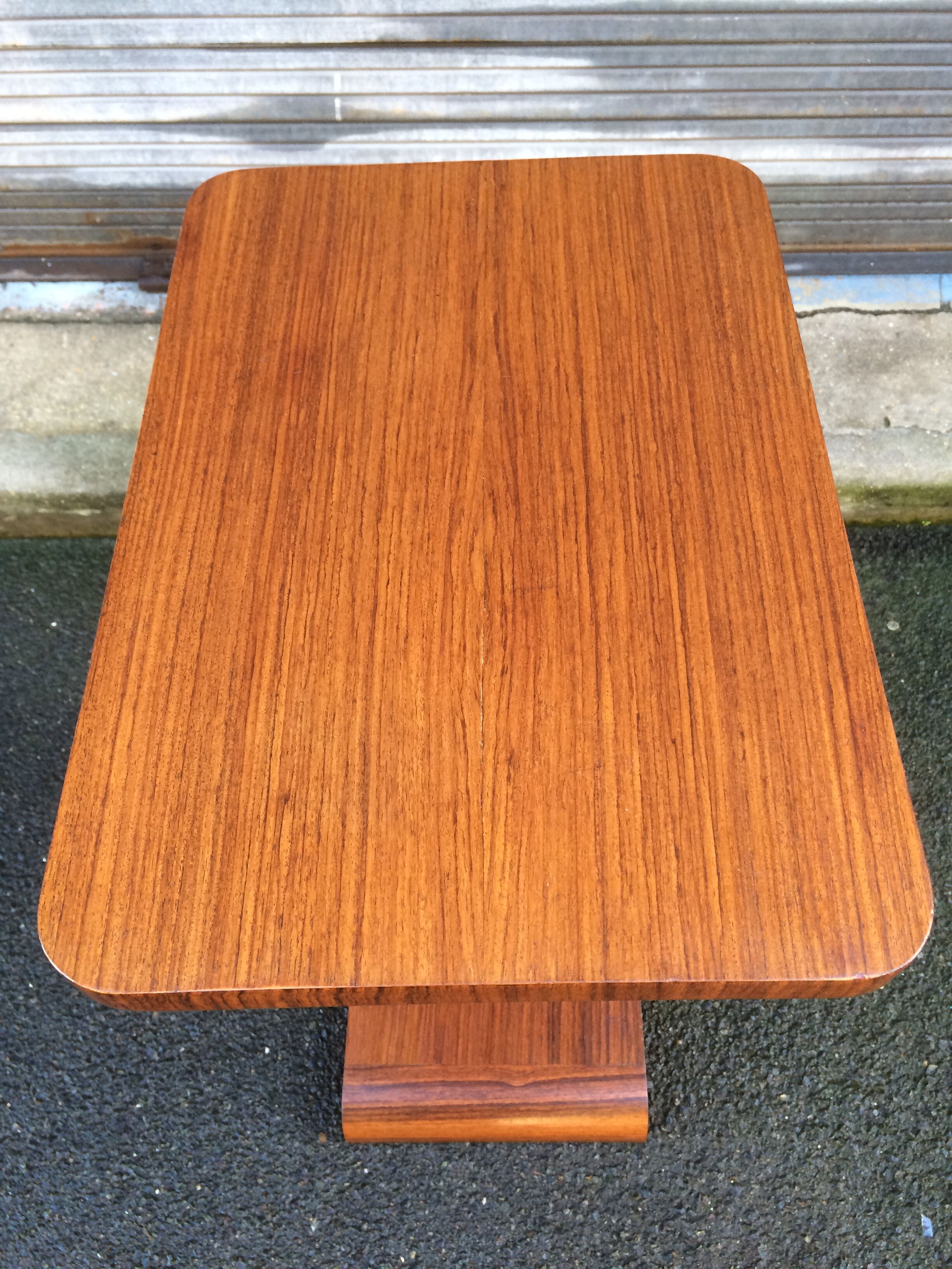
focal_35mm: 29
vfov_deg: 61.7
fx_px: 1063
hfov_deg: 48.2
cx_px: 476
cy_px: 634
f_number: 2.2
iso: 50
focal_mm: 4.15
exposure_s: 1/33
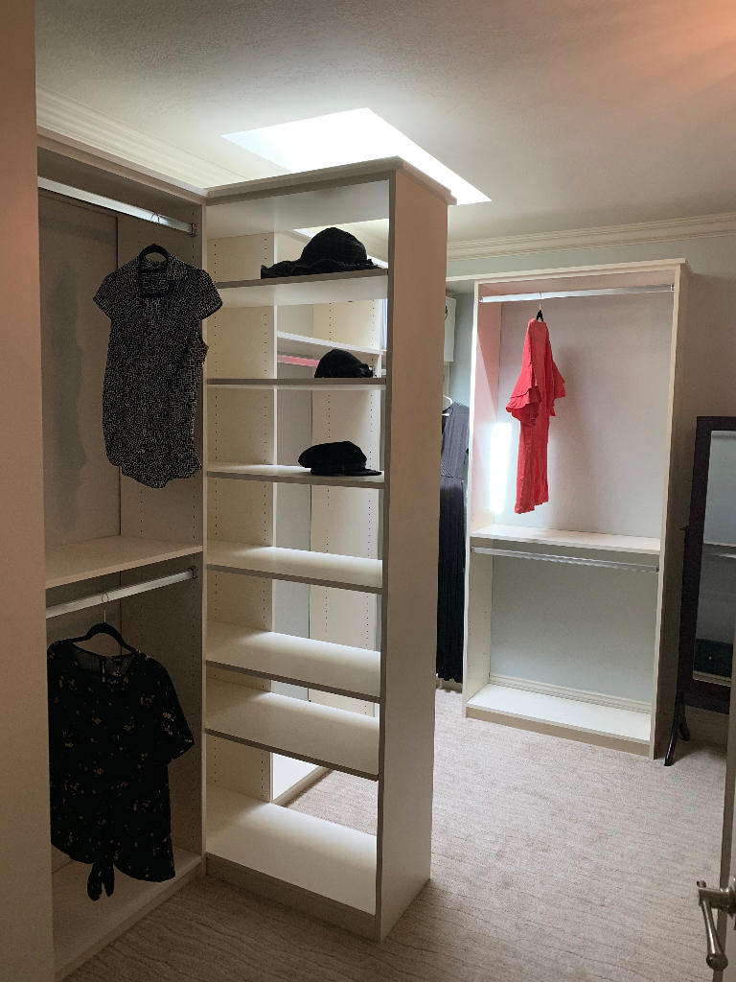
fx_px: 737
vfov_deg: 67.3
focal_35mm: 26
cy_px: 491
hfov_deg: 53.1
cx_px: 368
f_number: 1.8
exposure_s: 1/60
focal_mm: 4.25
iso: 100
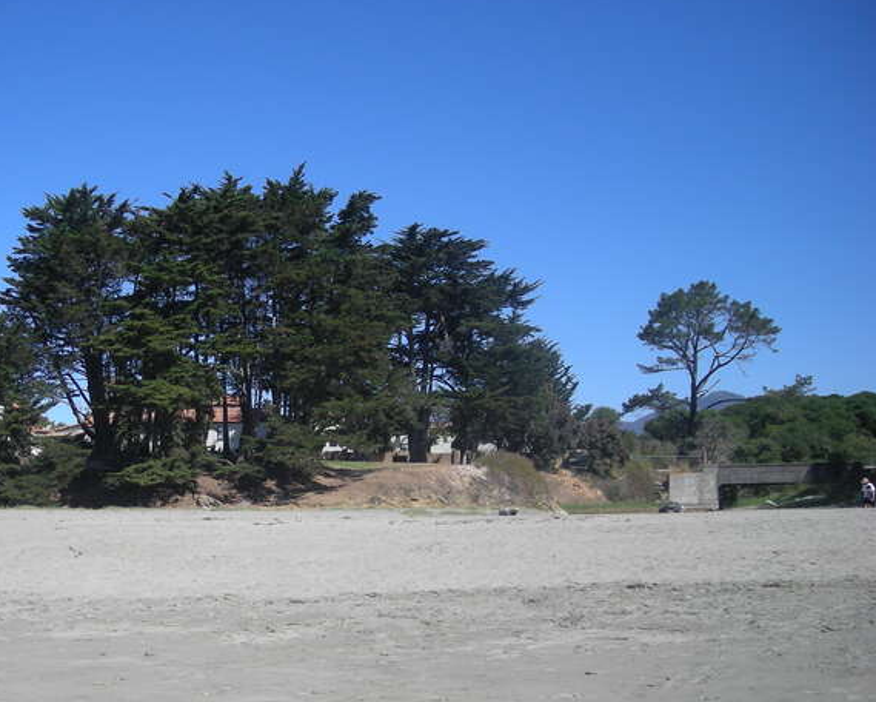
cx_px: 265
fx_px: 1245
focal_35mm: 48
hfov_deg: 38.1
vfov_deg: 31.5
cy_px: 379
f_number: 5.7
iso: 50
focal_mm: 5.7
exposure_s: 1/214
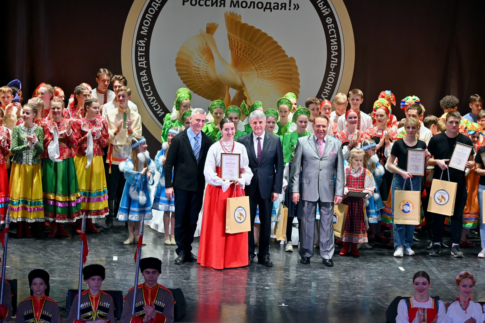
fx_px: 1940
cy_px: 162
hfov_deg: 14.3
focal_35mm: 144
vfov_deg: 9.5
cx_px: 242
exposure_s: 1/125
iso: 800
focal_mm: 96
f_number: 5.6
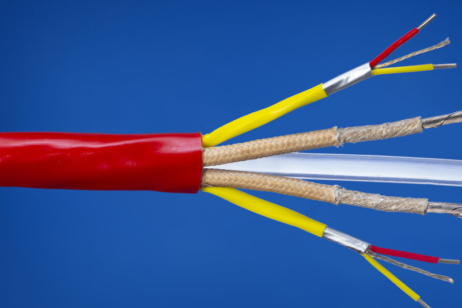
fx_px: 1720
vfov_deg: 10.2
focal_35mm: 134
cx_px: 274
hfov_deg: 15.3
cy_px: 163
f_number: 32
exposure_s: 1/200
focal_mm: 105
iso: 250
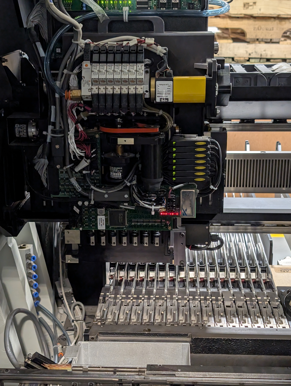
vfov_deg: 38.9
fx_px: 548
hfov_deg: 29.7
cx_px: 146
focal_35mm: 49
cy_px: 193
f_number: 1.68
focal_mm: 6.9
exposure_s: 1/56
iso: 185
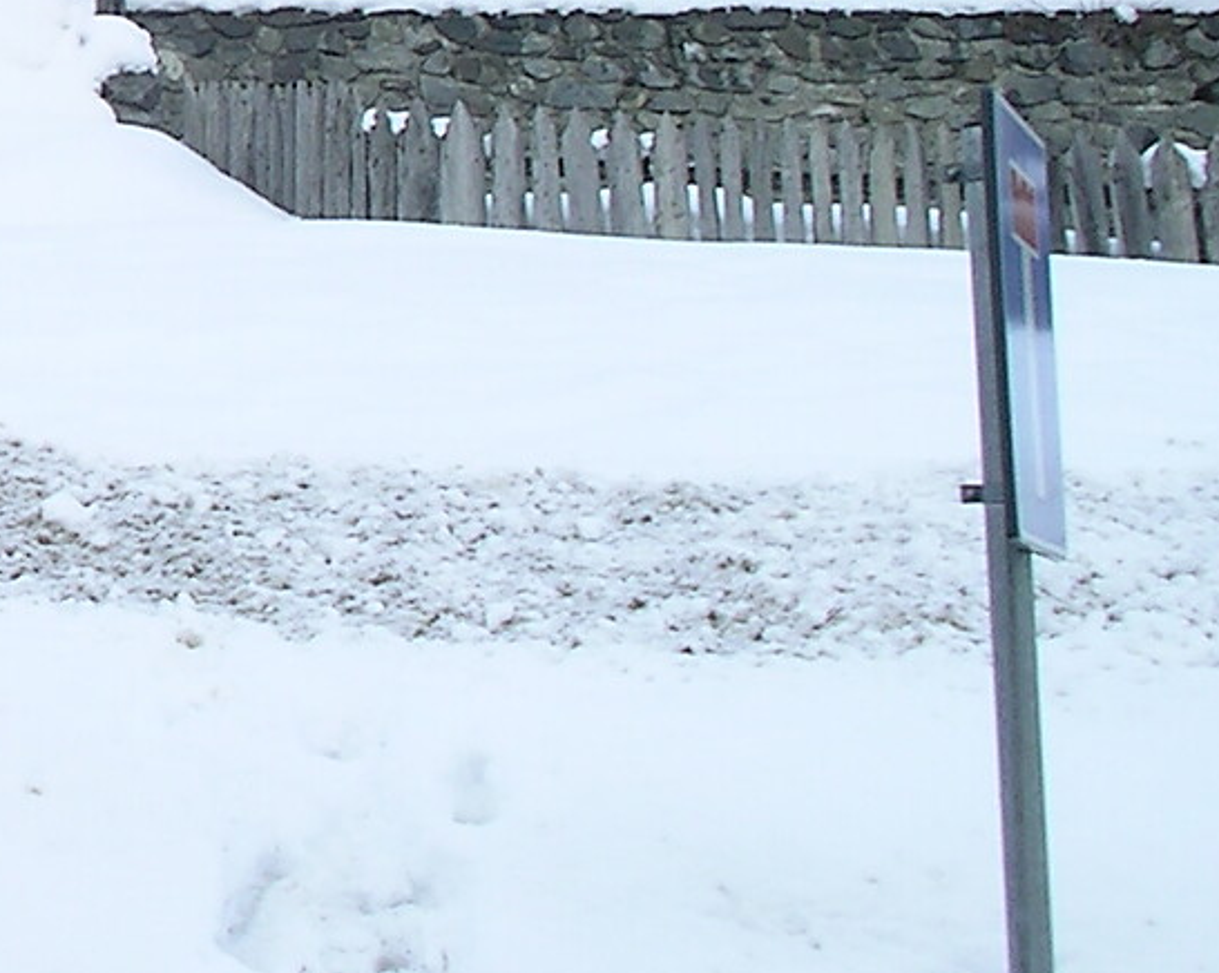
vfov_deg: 11.9
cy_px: -211
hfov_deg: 13.8
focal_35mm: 127
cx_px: -873
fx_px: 4579
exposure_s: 1/108
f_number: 5
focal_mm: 7.8
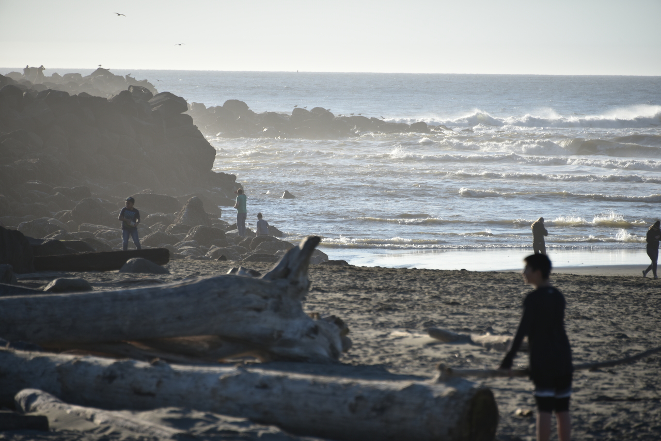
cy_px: 220
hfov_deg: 8.2
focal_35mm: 250
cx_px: 330
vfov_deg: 5.5
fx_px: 4591
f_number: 7.1
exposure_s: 1/500
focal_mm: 250
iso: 100
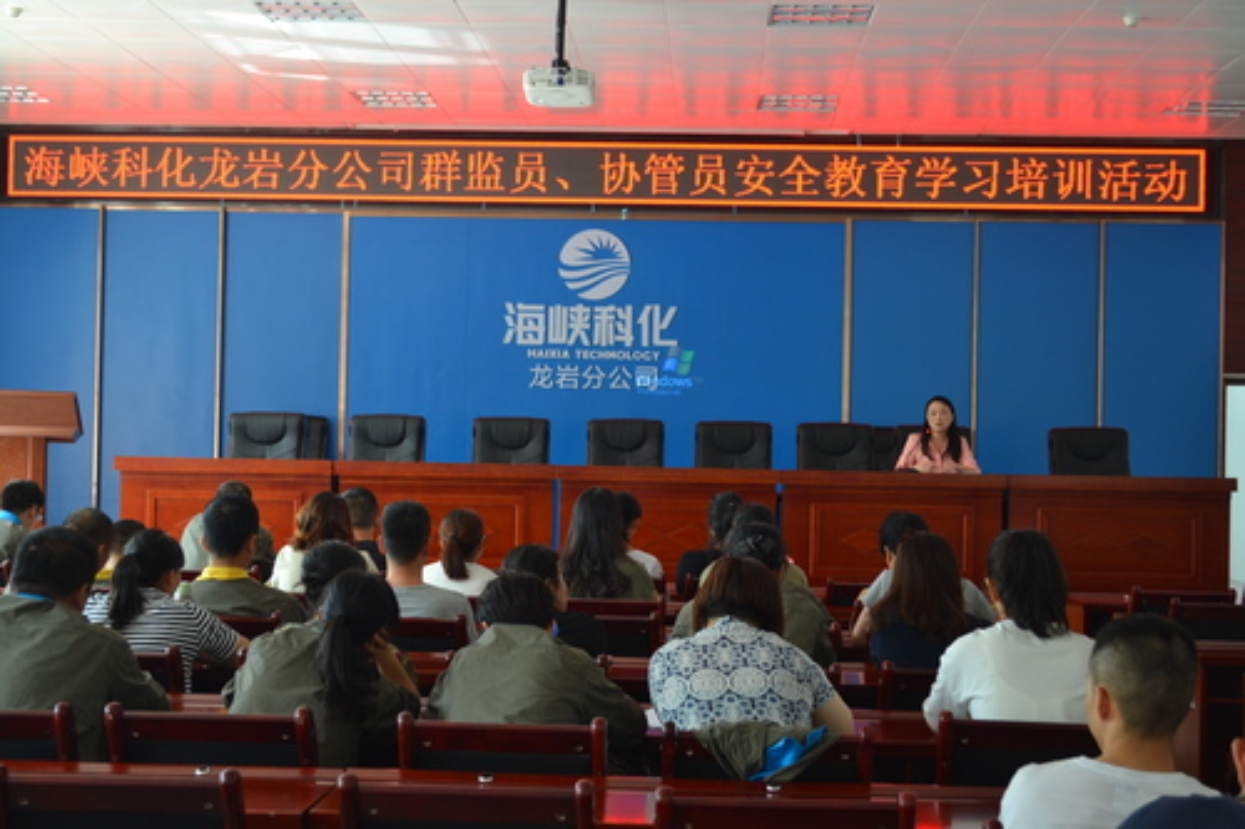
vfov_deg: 25.7
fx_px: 1815
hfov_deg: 37.9
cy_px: 414
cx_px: 622
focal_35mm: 52
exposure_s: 1/15
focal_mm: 35
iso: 400
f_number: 5
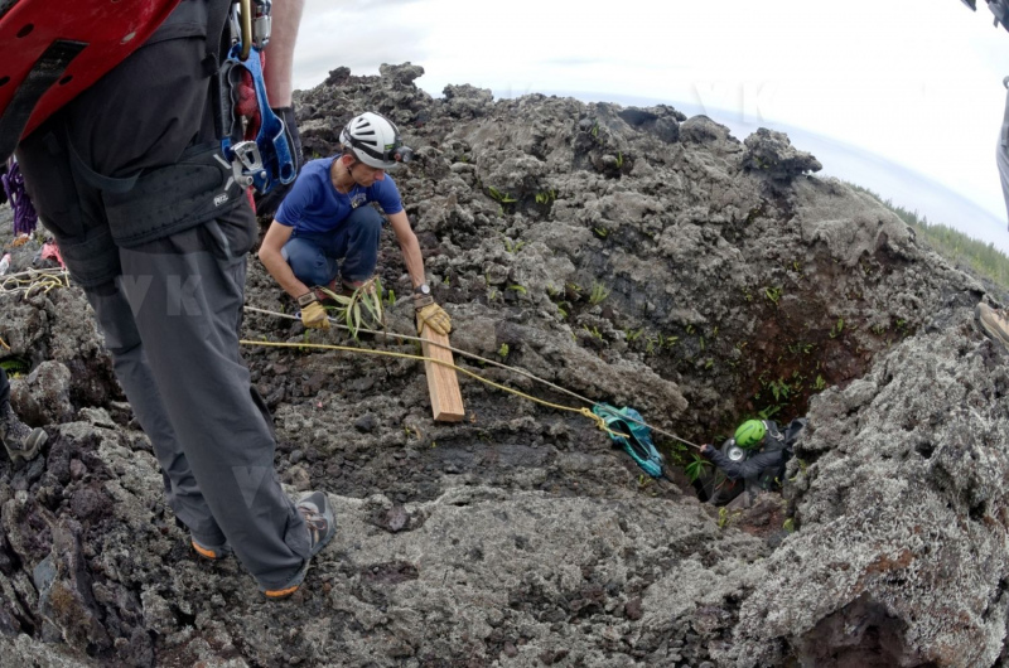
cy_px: 334
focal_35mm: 16
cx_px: 504
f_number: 11
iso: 320
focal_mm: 10.5
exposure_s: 1/125
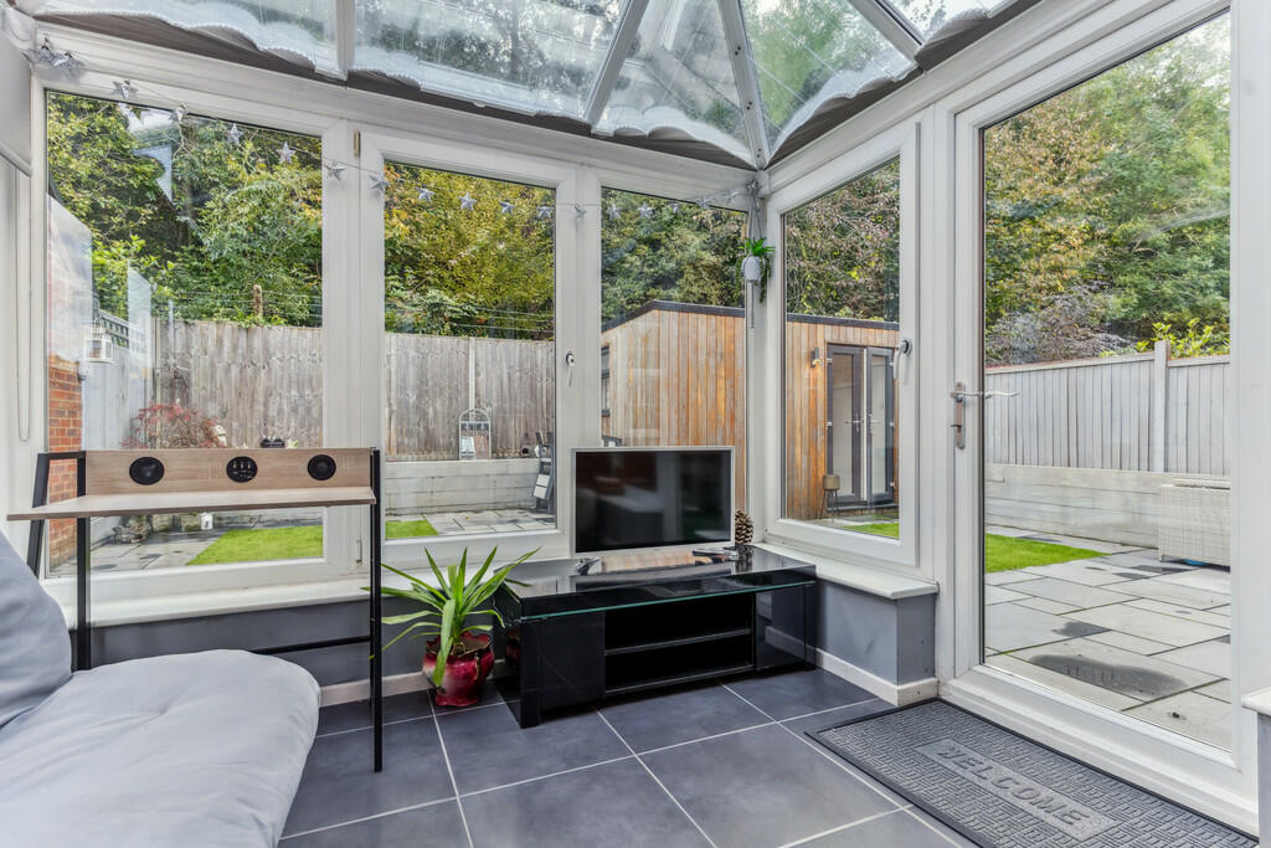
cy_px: 424
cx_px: 636
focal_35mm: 17
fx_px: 600
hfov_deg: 93.3
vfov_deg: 70.5
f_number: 6.3
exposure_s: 1/50
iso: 640
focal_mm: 17
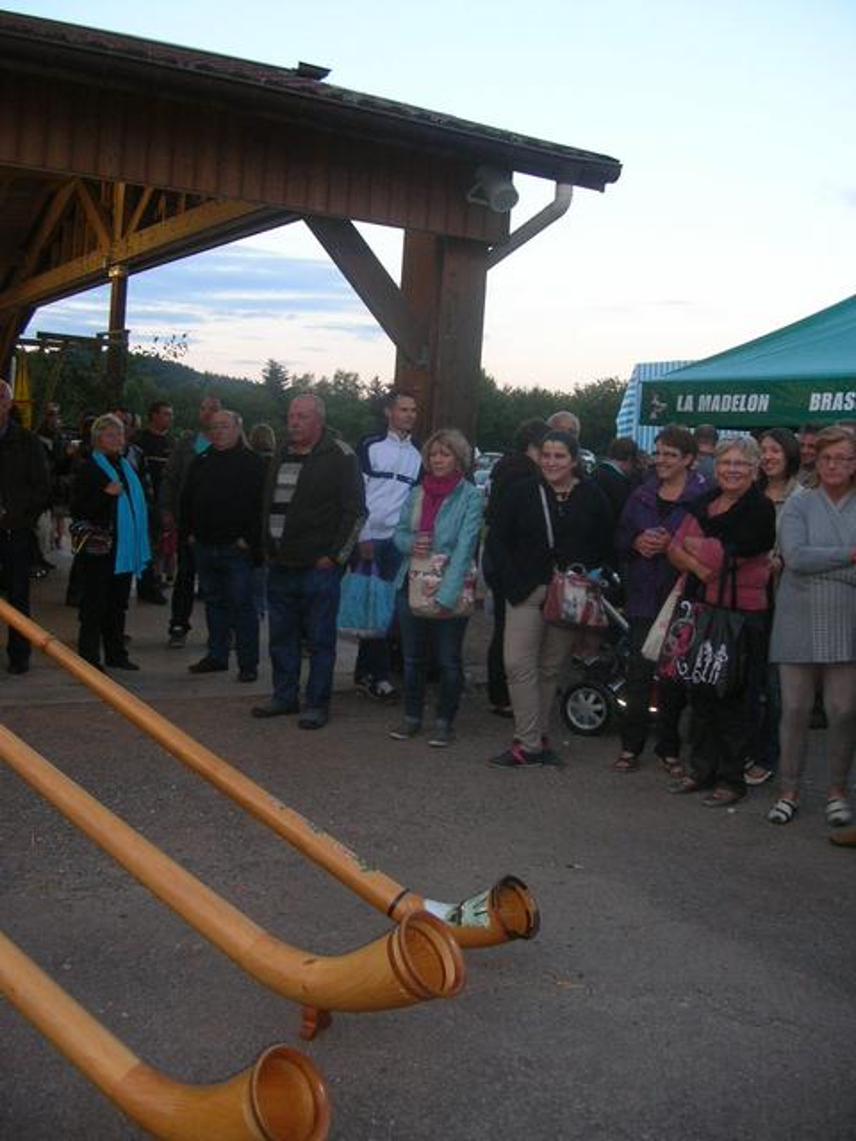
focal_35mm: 35
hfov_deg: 40.7
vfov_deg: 52.6
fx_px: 1154
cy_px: 570
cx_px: 428
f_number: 2.8
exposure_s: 1/30
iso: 67
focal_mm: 5.8
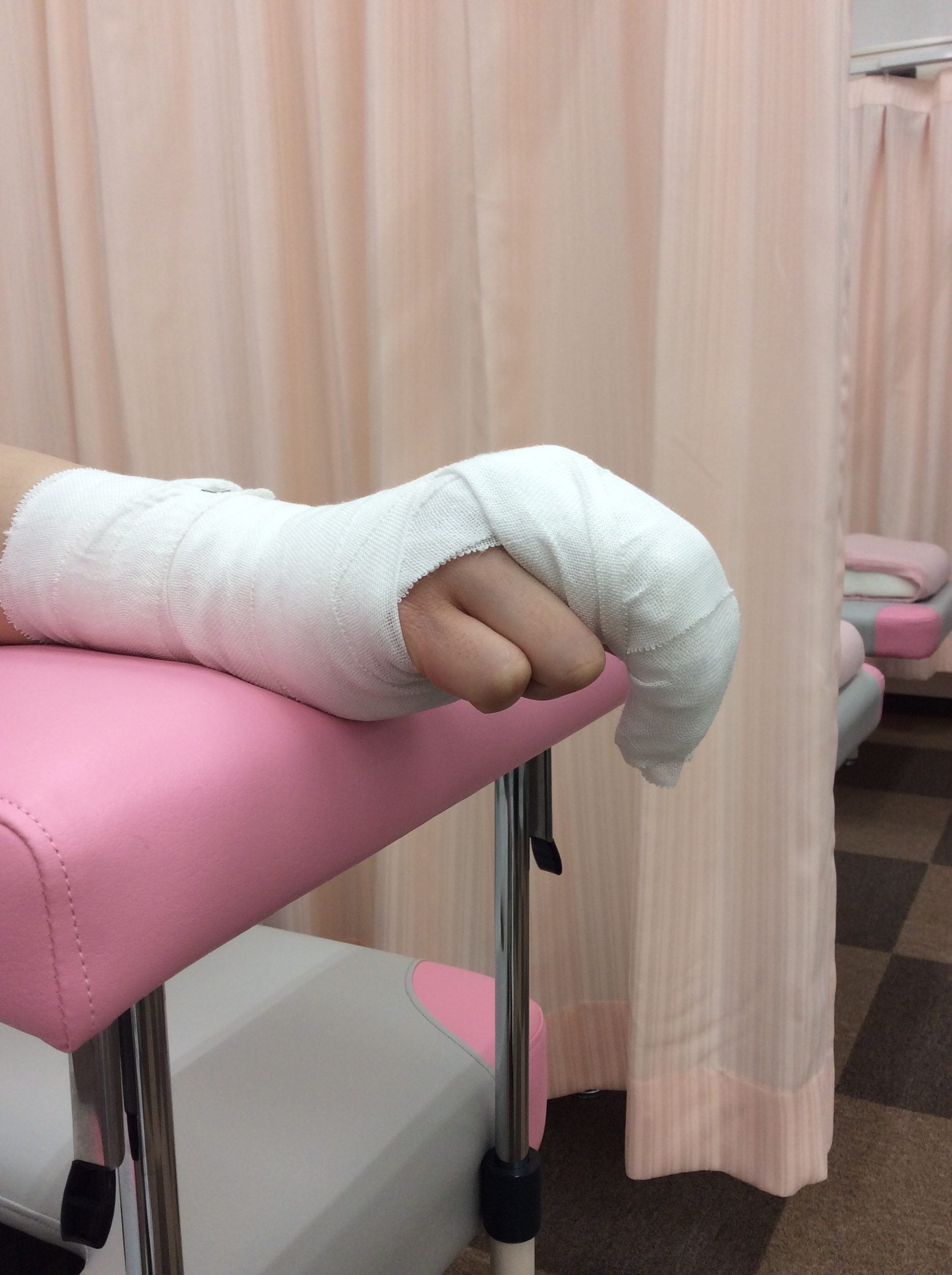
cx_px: 476
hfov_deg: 44.1
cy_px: 638
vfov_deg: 56.9
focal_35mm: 32
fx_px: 1177
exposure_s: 1/33
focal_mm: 3.3
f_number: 2.4
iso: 40
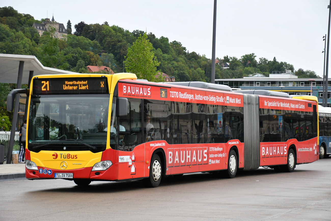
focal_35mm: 93
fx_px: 855
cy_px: 110
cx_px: 166
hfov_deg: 21.9
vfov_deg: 14.7
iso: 1000
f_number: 5
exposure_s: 1/1000
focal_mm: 62
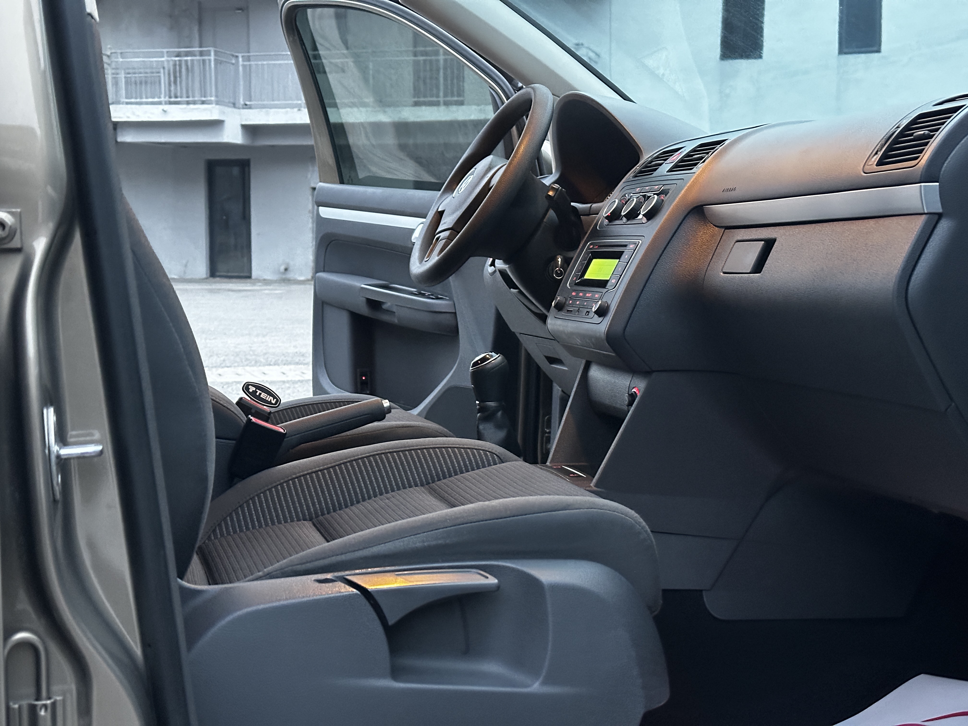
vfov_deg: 30.3
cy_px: 363
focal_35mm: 48
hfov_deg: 39.7
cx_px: 484
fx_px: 1342
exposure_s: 1/30
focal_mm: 6.86
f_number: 1.78
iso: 640
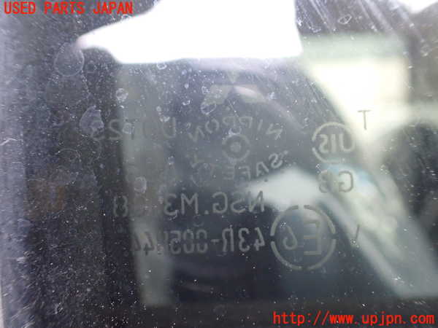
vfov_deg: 46.8
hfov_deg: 60.0
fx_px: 380
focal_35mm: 30
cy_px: 164
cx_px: 219
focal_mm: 5.4
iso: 640
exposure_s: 1/125
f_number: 2.3
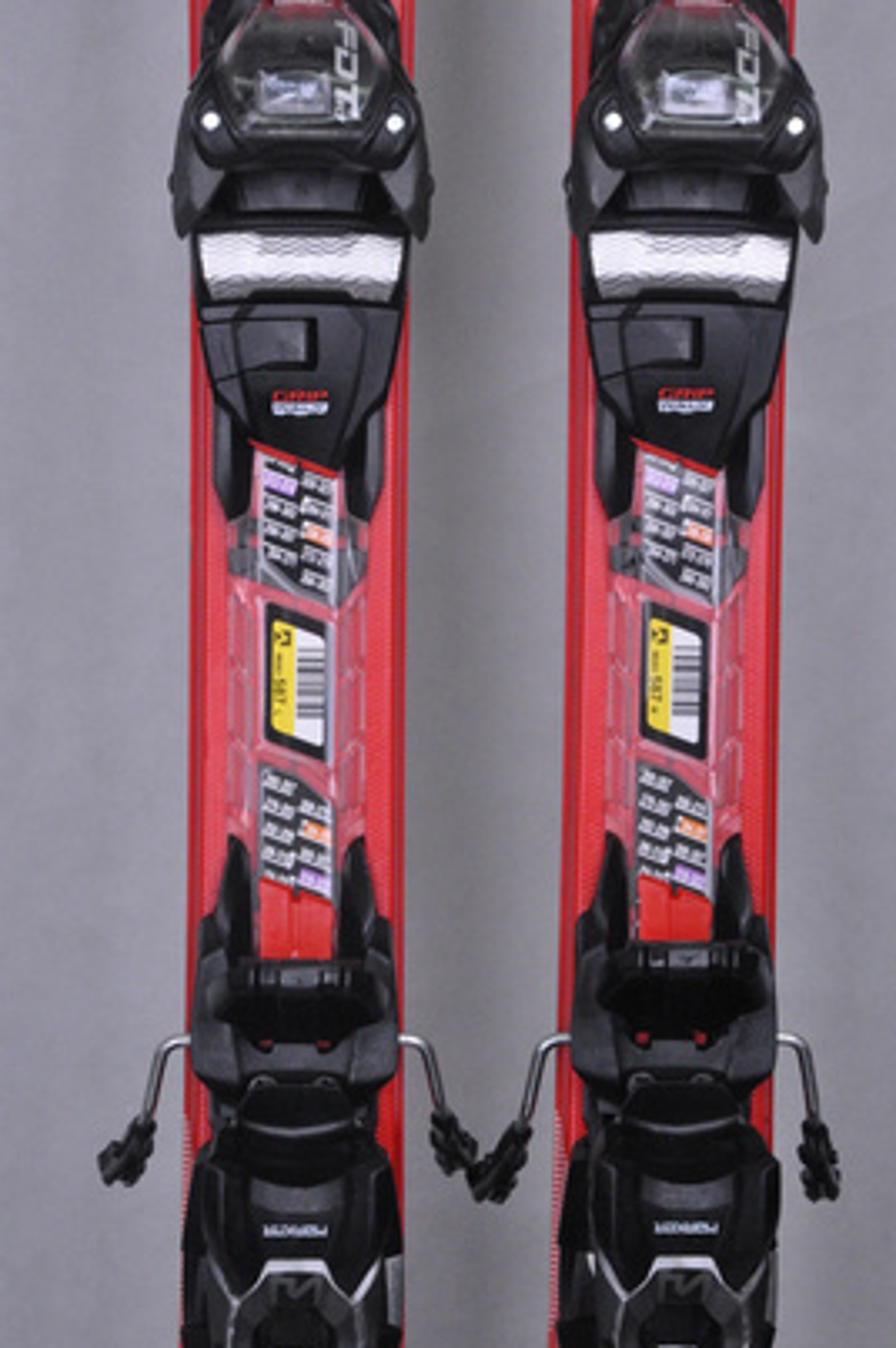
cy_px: 749
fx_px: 5011
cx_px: 483
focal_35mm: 134
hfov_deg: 10.2
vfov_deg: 15.3
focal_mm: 80
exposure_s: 1/125
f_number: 9.5
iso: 3200
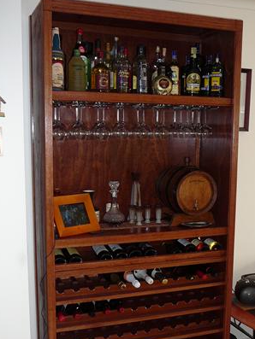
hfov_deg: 30.8
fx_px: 461
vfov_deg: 40.2
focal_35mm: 47
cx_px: 151
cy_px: 207
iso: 125
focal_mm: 5.2
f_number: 2.8
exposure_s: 1/30
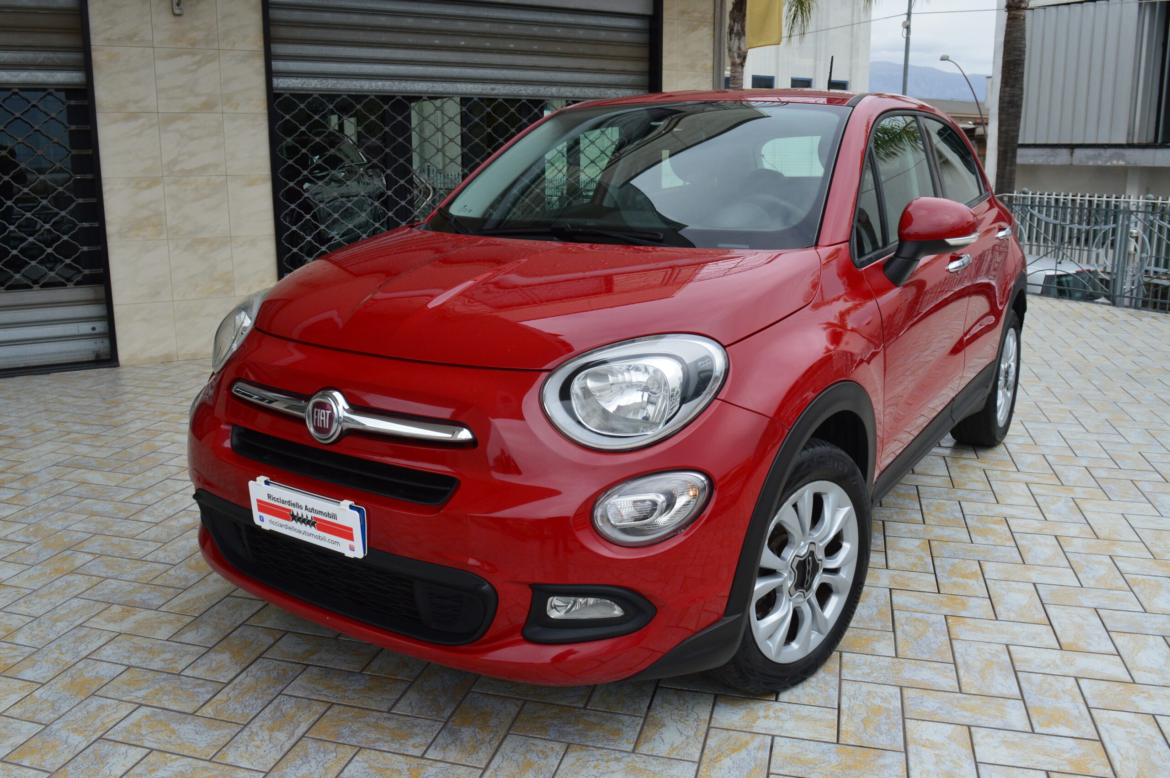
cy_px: 389
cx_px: 585
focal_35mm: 30
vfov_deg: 43.5
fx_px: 974
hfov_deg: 62.0
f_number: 10
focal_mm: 20
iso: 400
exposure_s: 1/320
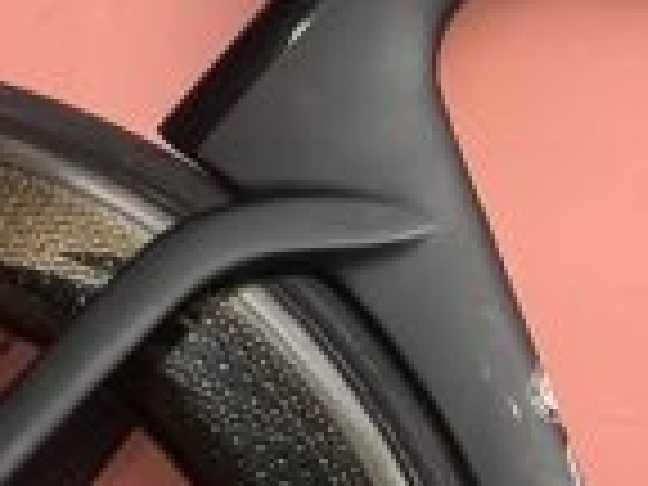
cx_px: 814
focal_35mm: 72
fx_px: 1348
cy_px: 266
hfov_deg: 24.1
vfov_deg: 20.4
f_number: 1.8
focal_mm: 1.57
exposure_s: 1/99
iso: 40
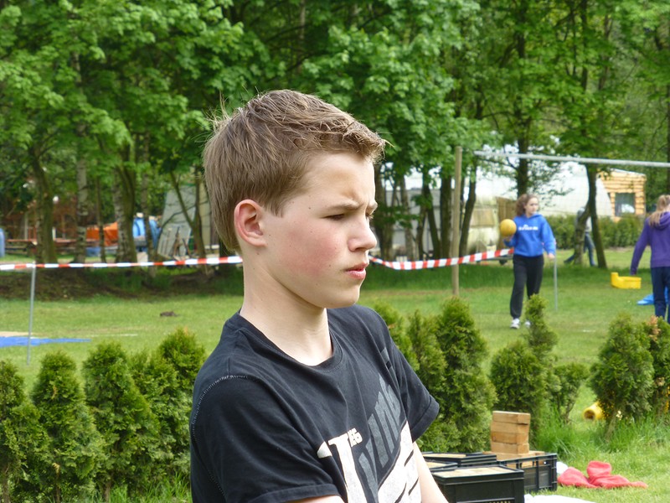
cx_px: 335
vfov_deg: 10.2
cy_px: 252
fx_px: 2807
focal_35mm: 145
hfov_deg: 13.6
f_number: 5.4
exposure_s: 1/100
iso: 100
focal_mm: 25.9
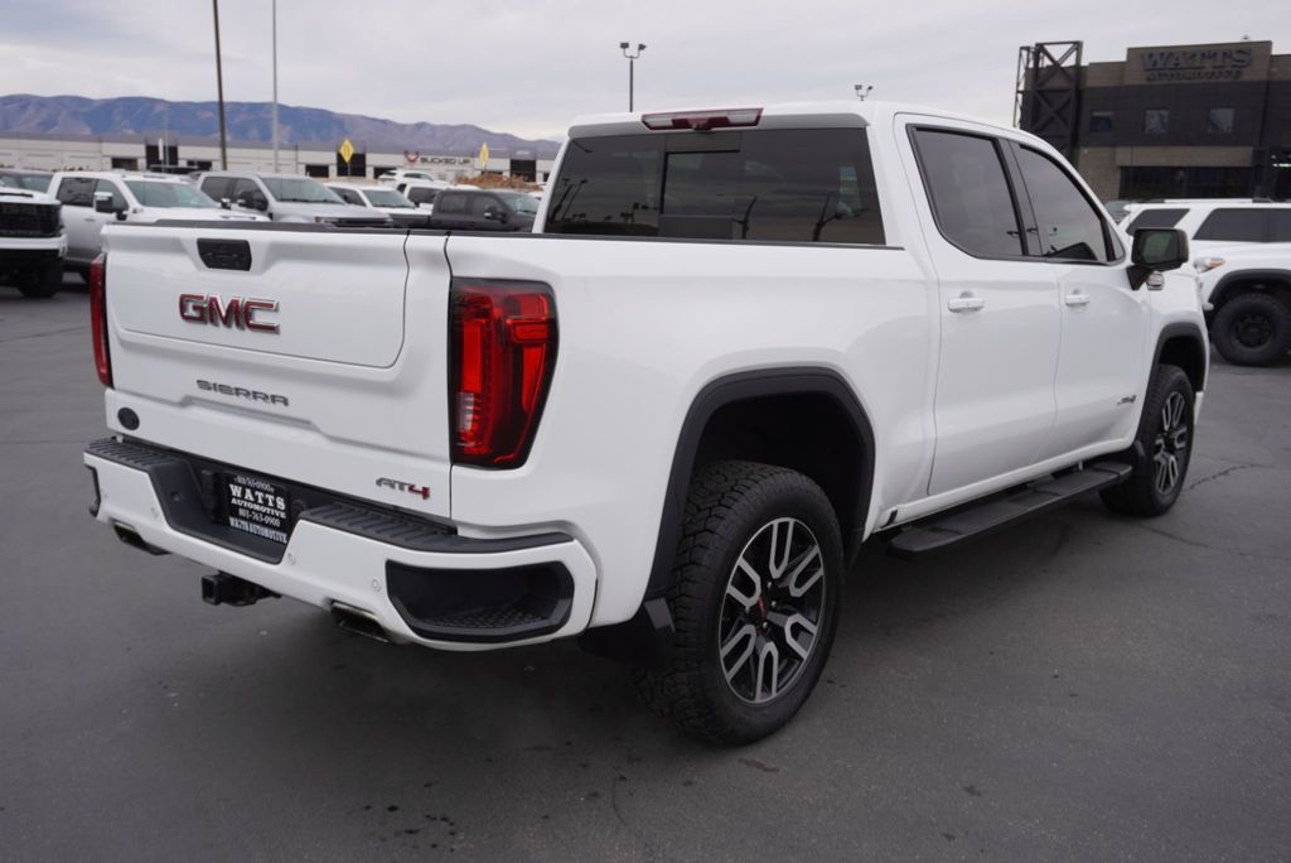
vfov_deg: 40.0
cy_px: 432
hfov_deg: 57.2
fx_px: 1184
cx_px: 646
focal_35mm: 33
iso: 100
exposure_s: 1/125
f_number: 5.6
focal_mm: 22
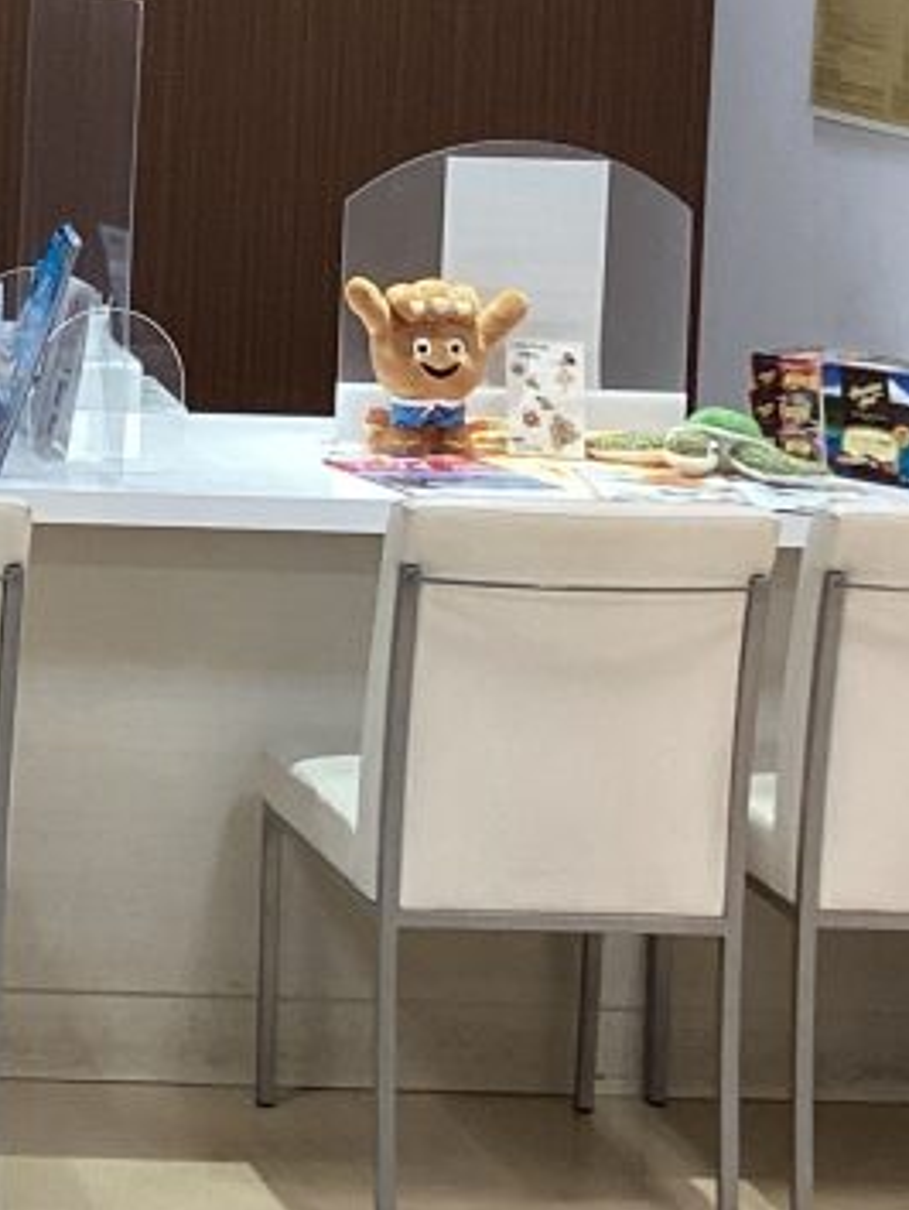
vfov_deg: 17.1
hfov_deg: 12.6
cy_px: -14
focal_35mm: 112
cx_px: -444
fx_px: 3917
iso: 160
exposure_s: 1/60
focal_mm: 3.3
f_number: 2.4
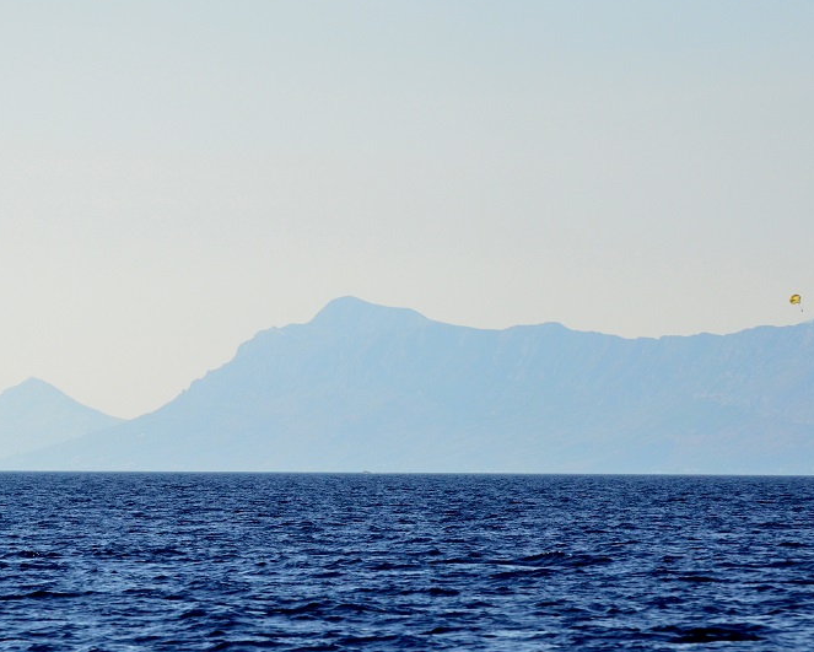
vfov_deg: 5.8
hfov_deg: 7.3
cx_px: 431
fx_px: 6380
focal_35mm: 265
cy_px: 350
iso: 1000
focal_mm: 125
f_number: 5.6
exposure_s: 1/8000
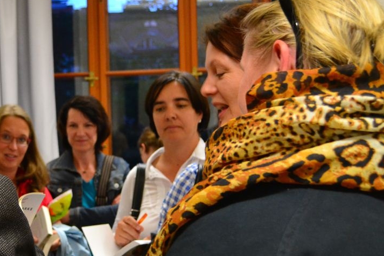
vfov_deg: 19.4
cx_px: 66
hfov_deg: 28.1
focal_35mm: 70
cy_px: 145
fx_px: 746
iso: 1600
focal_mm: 26
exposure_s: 1/40
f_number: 4.2
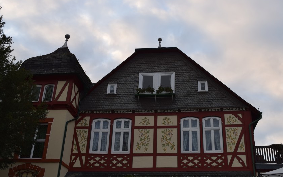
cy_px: 105
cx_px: 161
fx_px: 329
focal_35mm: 43
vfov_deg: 30.0
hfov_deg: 46.5
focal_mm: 23
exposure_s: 1/125
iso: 140
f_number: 5.6
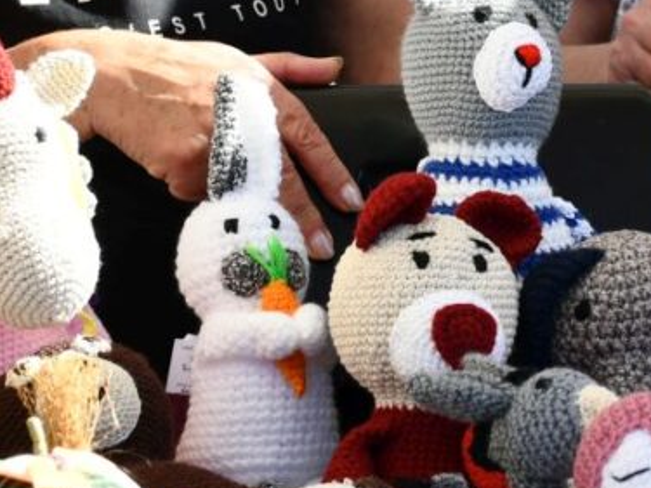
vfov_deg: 9.5
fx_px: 2914
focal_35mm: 155
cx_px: 648
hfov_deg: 12.6
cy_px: -63
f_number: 7.1
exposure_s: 1/250
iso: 200
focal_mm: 32
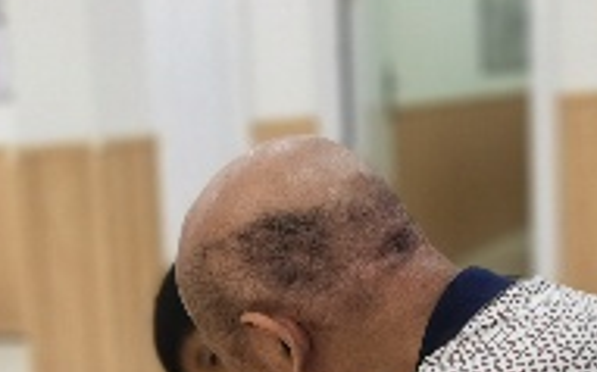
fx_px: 1365
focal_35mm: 84
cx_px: -19
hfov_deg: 23.5
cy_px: 369
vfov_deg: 15.2
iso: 80
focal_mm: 5.56
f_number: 1.6
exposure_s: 1/100
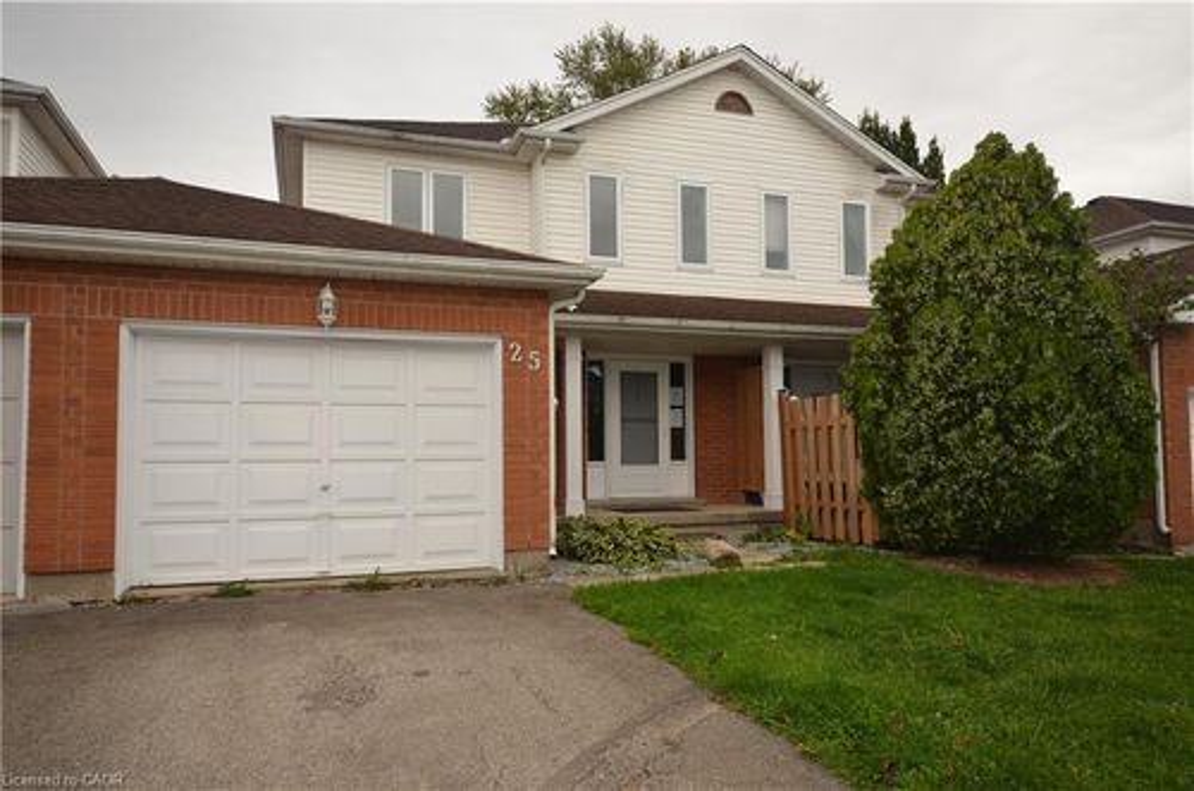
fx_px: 844
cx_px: 597
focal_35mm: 26
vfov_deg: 50.2
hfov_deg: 70.6
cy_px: 396
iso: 200
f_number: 5
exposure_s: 1/125
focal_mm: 17
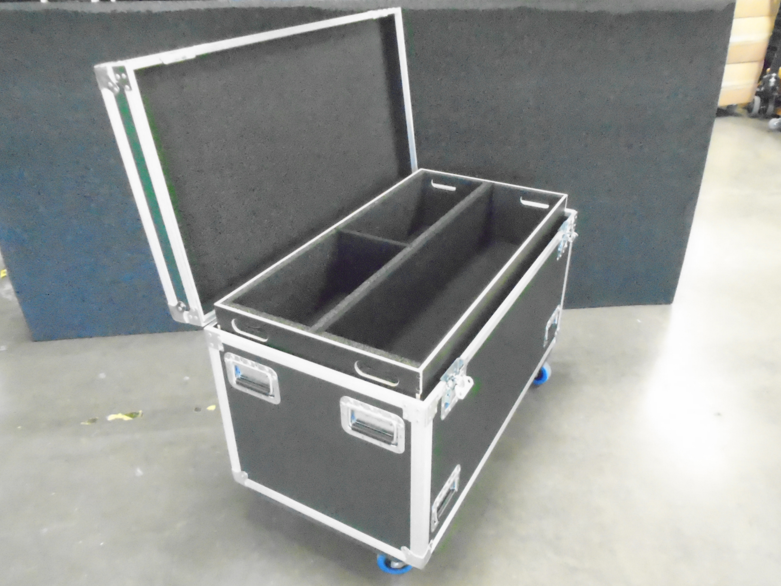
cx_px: 404
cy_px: 302
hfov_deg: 65.3
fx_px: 609
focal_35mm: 27
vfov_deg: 51.3
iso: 3200
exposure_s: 1/60
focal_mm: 4.6
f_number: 3.2
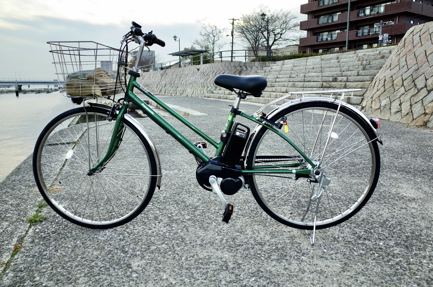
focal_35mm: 28
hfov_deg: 65.6
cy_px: 144
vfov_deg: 46.2
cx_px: 216
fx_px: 336
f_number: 4.5
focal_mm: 18.3
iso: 100
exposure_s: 1/125
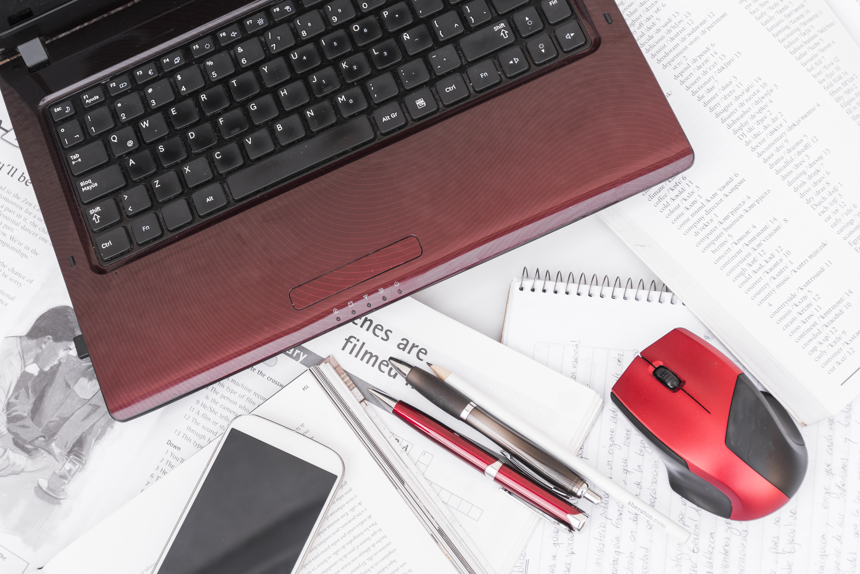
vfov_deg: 22.6
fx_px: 1433
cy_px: 287
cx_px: 430
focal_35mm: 60
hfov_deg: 33.4
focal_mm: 40
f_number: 4.5
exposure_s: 1/200
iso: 500
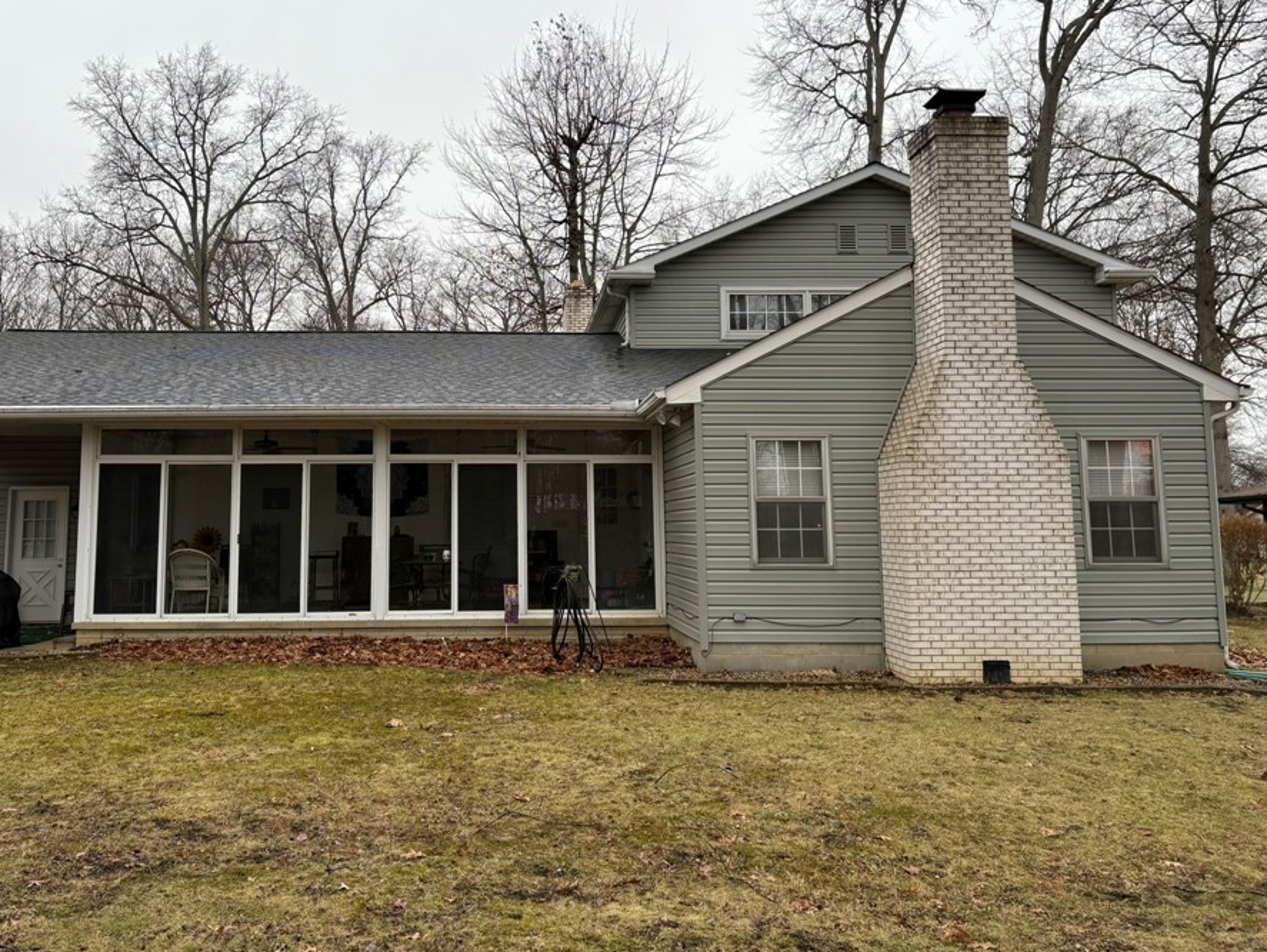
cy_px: 405
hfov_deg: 59.7
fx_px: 1098
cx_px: 550
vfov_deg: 46.7
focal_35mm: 30
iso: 50
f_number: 1.6
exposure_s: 1/444
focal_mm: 5.96
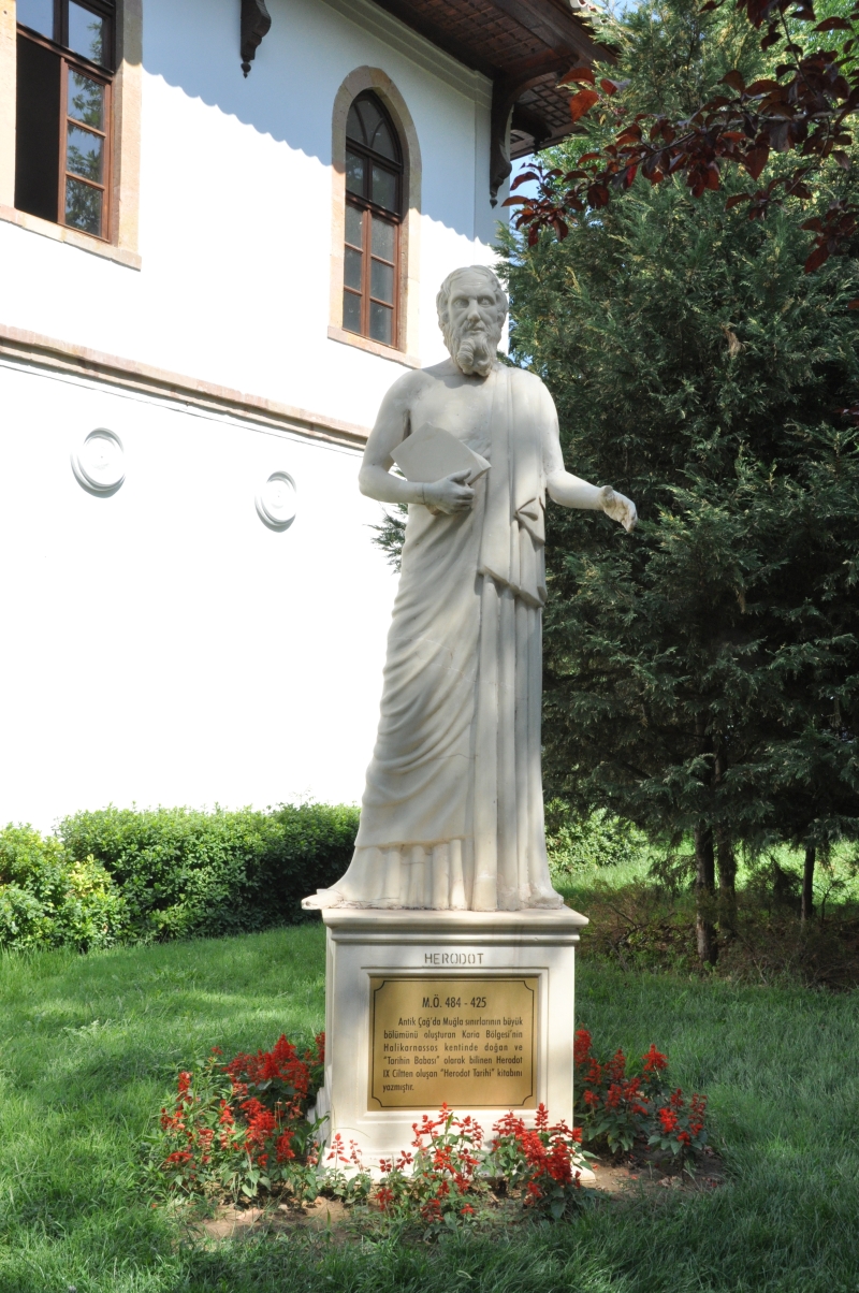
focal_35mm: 39
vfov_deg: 49.6
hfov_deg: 34.1
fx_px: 1399
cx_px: 430
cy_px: 646
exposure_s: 1/200
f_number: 18
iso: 800
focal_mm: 26
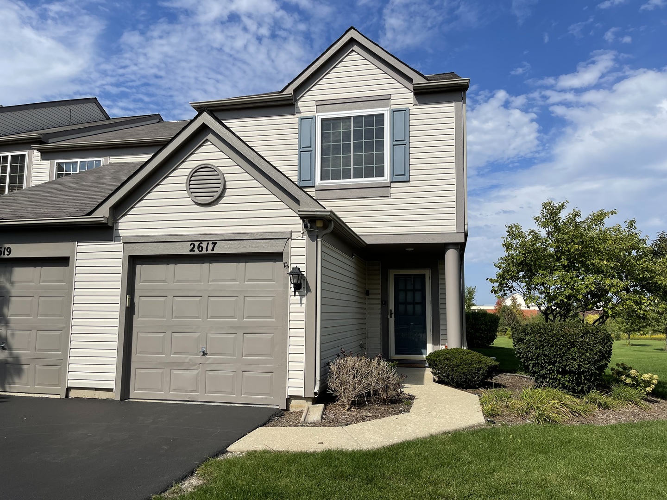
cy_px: 250
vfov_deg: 53.1
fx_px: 501
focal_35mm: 26
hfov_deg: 67.3
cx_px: 334
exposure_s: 1/6250
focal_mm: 5.1
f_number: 1.6
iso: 32
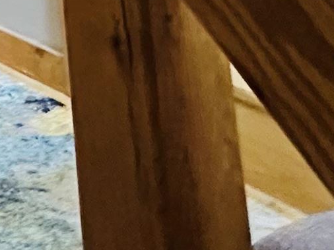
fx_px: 820
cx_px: -305
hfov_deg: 17.5
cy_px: -442
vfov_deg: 11.8
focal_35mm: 85
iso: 640
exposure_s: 1/60
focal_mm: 2.22
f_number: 2.2
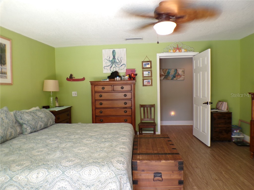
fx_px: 176
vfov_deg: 56.8
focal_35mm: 24
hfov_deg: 71.6
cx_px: 127
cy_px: 95
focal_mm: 4.3
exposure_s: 1/34
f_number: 3
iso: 129
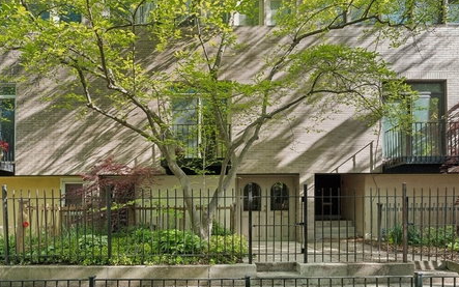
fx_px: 250
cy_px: 131
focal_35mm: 20
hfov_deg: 85.0
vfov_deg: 59.6
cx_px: 224
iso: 320
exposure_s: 1/80
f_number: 9
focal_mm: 17
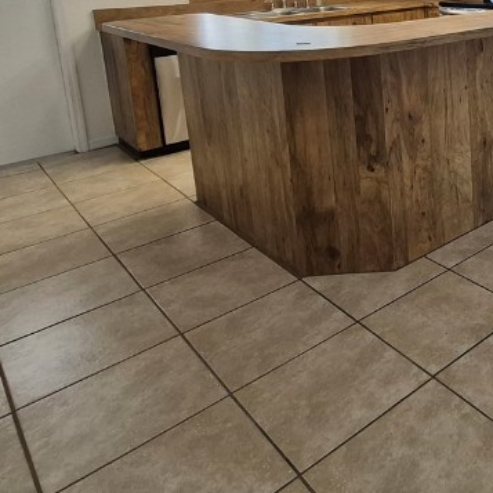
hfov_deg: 39.9
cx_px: 548
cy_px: 51
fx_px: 532
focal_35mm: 33
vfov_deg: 45.2
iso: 100
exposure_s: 1/60
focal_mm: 1.74
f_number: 2.2
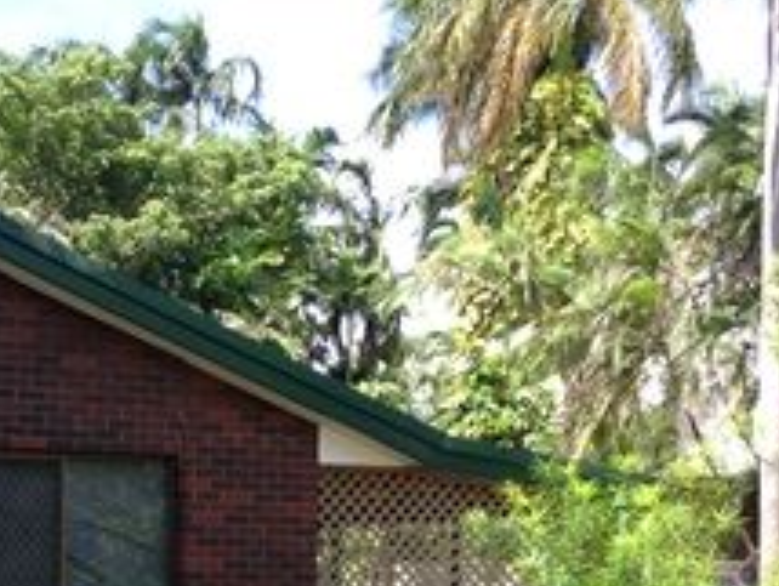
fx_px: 1555
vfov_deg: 20.7
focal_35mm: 69
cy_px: 586
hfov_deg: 26.9
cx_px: 44
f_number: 2.4
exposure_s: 1/345
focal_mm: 4.12
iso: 50
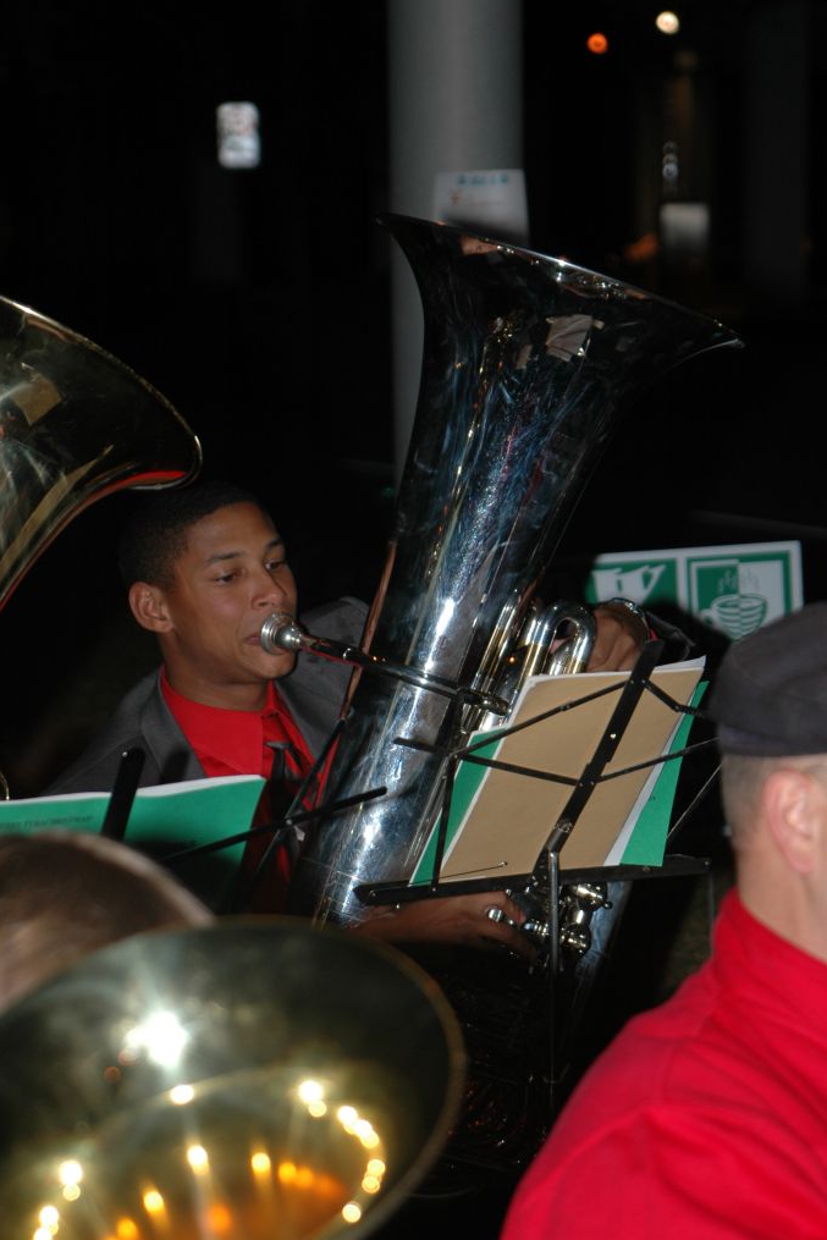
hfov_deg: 9.9
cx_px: 414
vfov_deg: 14.8
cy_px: 617
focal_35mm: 139
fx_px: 4788
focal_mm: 92
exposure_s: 1/60
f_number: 5.3
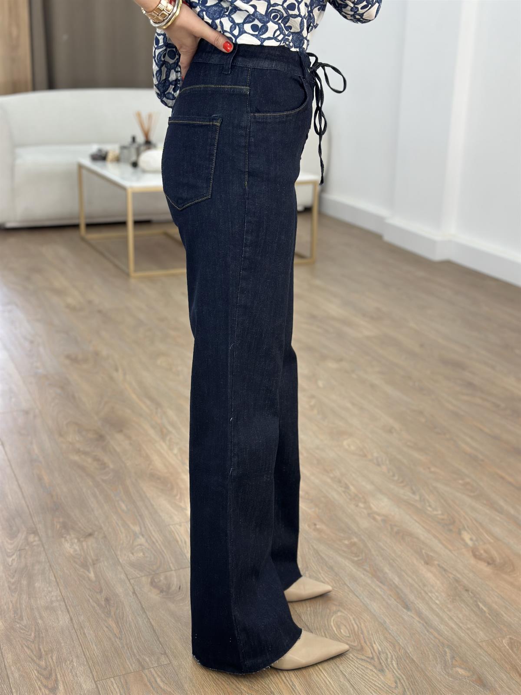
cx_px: 260
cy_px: 348
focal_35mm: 48
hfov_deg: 30.3
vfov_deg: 39.7
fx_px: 963
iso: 80
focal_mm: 6.86
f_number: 1.78
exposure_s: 1/100
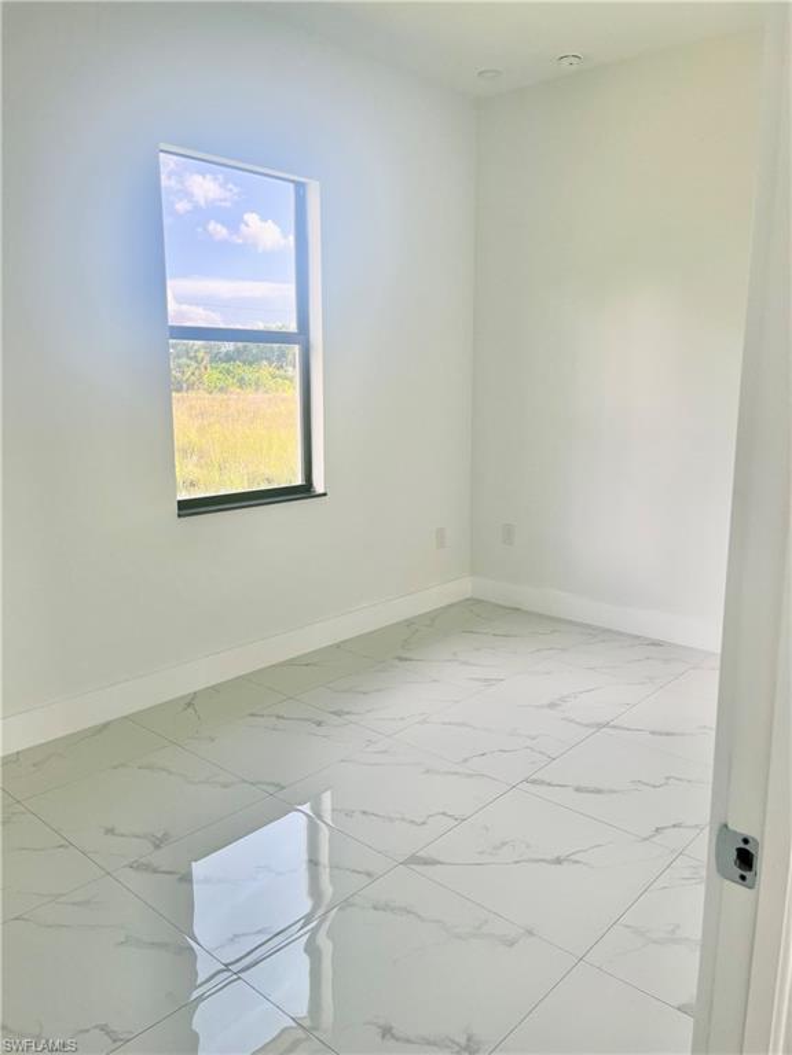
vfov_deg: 67.3
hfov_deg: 53.1
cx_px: 396
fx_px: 793
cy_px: 528
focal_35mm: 26
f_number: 1.6
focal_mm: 5.1
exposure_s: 1/276
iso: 40
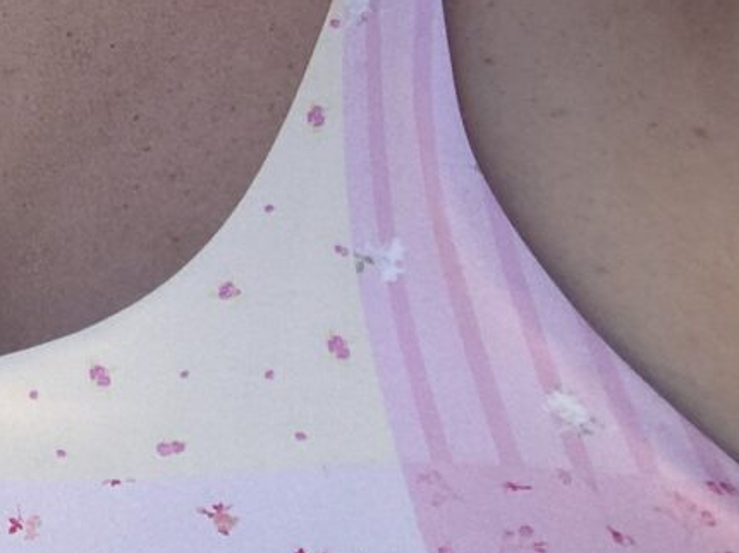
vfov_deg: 12.1
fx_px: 2283
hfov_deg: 14.4
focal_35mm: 107
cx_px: -854
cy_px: -596
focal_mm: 2.71
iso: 25
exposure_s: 1/525
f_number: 2.2
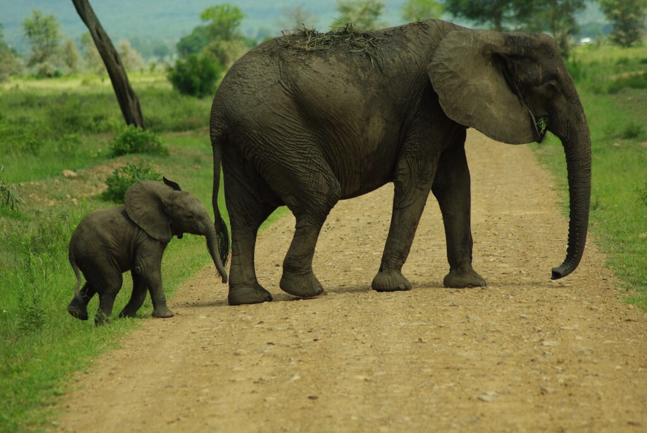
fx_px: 4857
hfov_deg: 7.6
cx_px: 324
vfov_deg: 5.1
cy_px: 216
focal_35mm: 270
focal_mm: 180
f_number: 4.5
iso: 100
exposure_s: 1/500
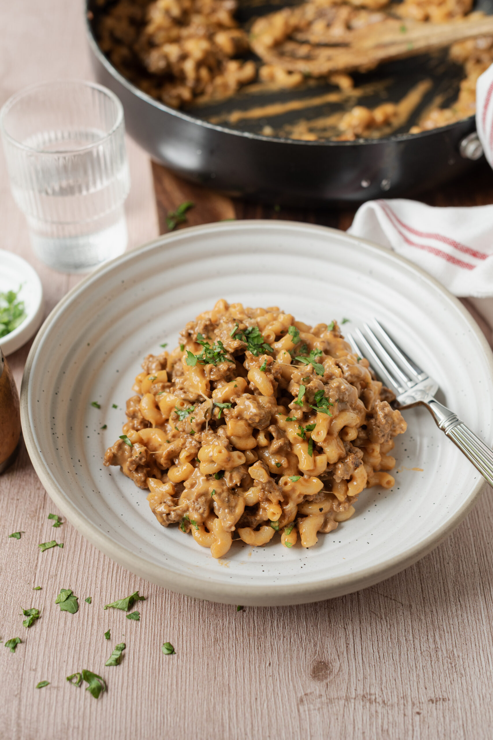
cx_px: 246
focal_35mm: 50
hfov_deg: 27.0
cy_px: 370
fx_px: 1027
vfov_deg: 39.6
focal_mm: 50
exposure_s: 1/15
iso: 200
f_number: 4.5
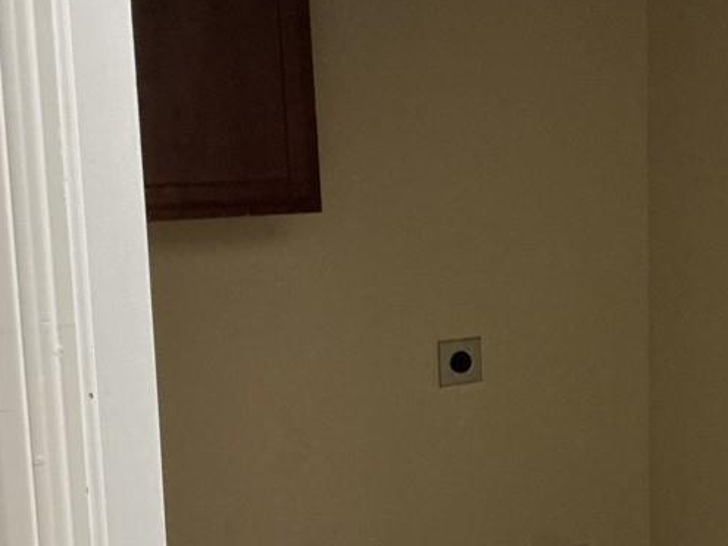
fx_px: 1262
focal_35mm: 60
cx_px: 616
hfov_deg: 31.1
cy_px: 311
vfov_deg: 24.4
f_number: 1.8
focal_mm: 3
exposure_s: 1/40
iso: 250
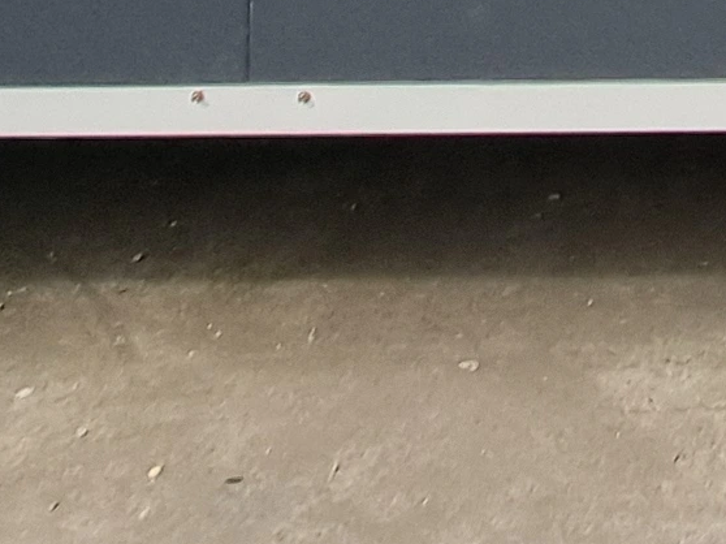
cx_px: 1566
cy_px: -1352
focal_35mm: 94
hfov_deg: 15.4
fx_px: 1971
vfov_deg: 9.4
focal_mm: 2.2
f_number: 2.2
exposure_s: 1/1476
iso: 50
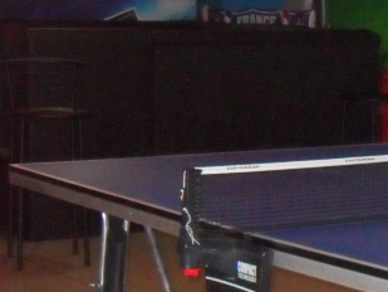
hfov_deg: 15.6
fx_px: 1301
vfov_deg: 12.8
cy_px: 206
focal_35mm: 116
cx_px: 586
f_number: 2.8
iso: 400
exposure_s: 1/45
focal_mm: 6.2
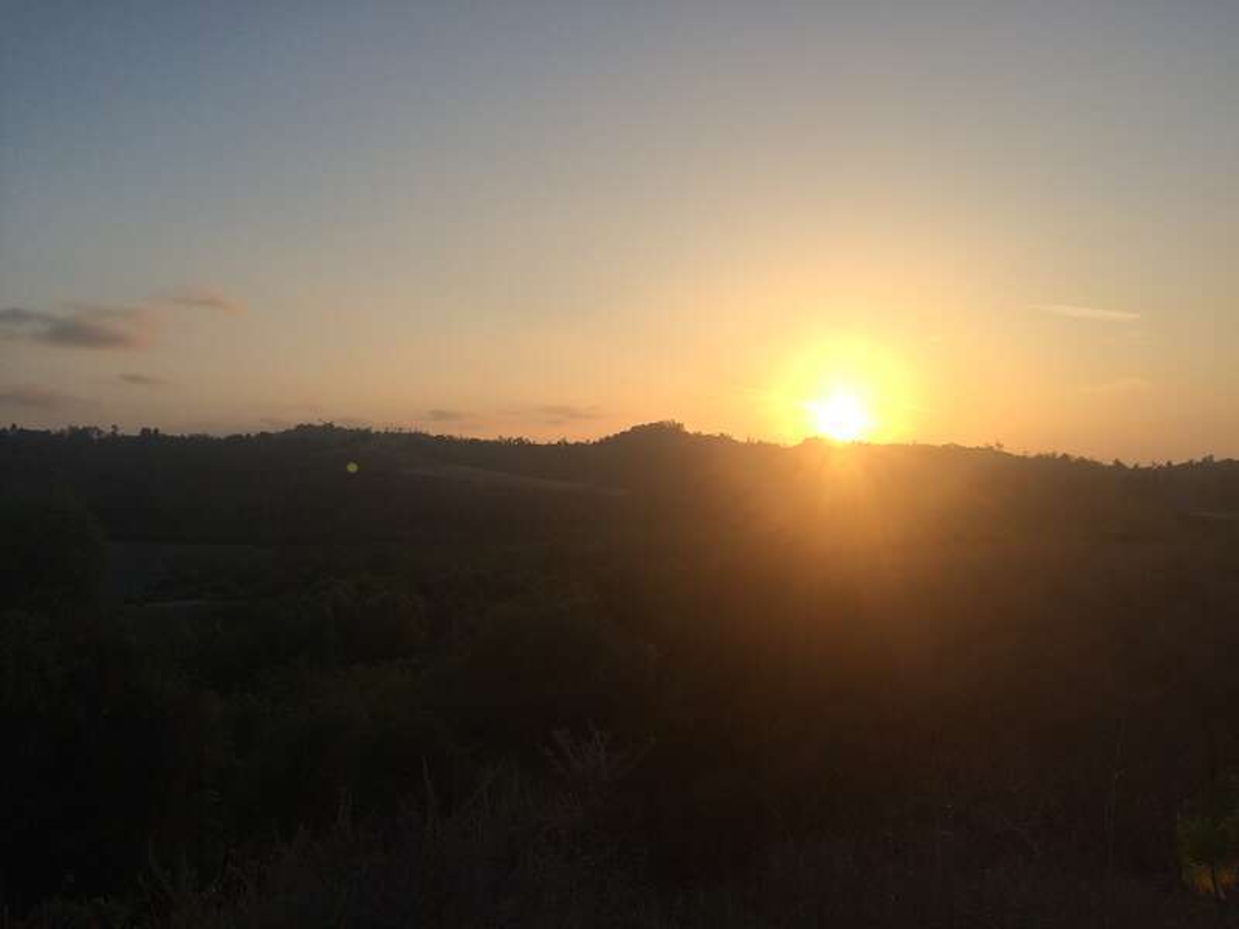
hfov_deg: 61.7
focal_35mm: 29
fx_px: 1038
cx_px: 620
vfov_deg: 48.2
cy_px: 464
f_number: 2.2
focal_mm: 4.15
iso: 32
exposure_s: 1/2053
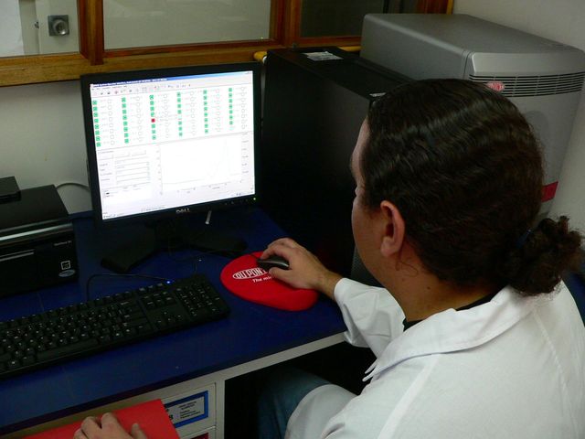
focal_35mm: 36
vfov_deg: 39.7
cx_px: 292
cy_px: 220
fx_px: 608
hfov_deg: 51.4
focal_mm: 6
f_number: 2.8
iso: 200
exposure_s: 1/20
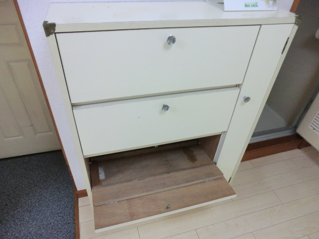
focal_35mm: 24
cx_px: 160
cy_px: 120
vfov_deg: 56.8
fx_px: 221
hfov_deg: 71.6
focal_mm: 4.3
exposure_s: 1/60
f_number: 3.2
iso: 400
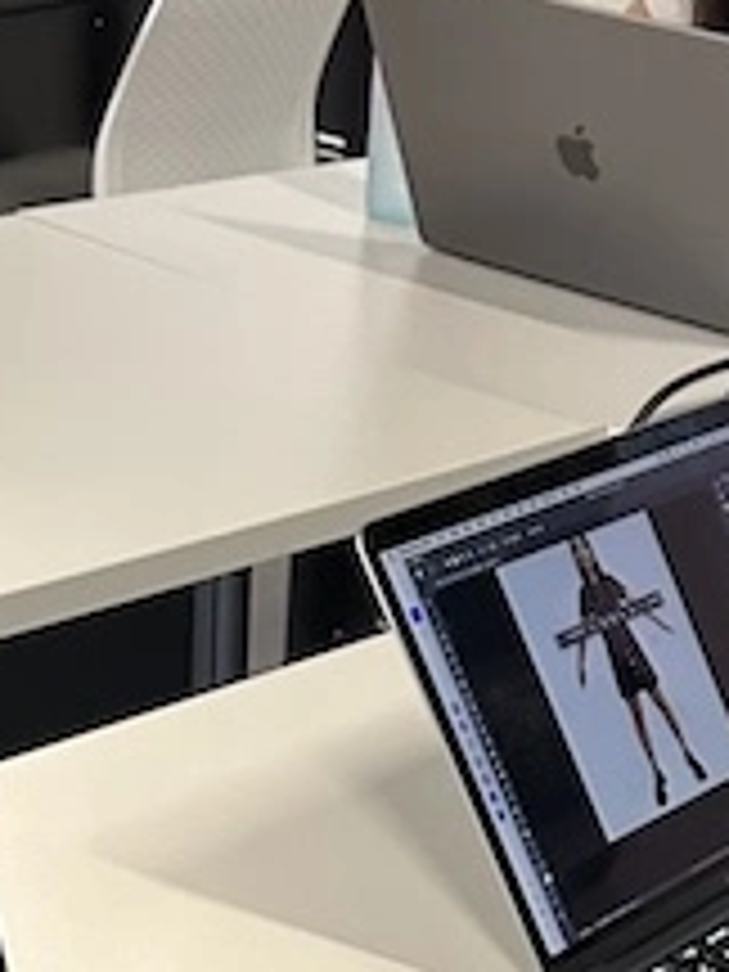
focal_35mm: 89
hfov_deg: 16.6
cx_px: 490
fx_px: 2499
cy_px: 1120
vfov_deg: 20.7
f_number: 1.78
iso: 640
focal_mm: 6.86
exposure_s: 1/60
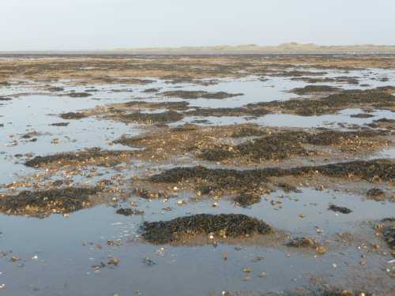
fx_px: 628
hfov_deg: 34.9
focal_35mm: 55
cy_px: 148
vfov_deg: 26.6
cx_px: 198
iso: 100
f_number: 4.3
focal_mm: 9.3
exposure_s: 1/200
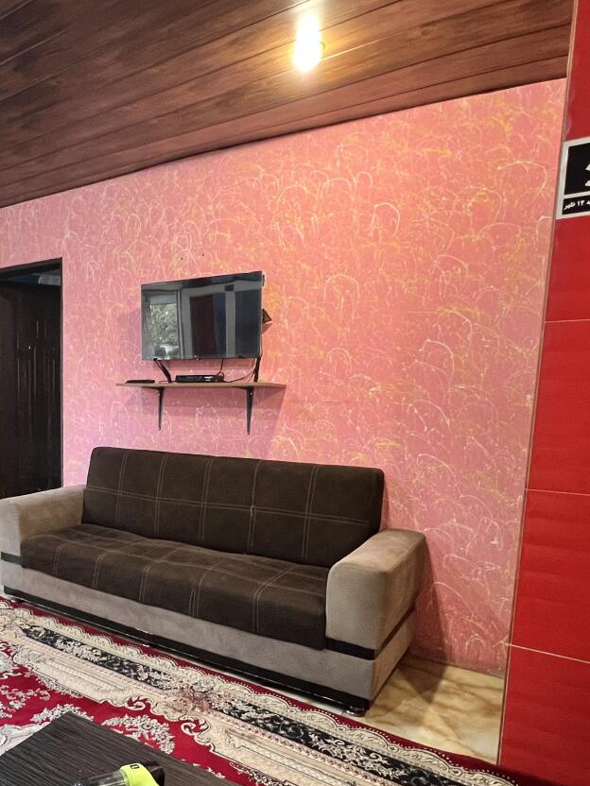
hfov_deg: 49.7
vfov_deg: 68.8
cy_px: 466
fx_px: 568
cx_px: 76
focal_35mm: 25
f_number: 1.8
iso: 400
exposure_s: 1/50
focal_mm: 1.57
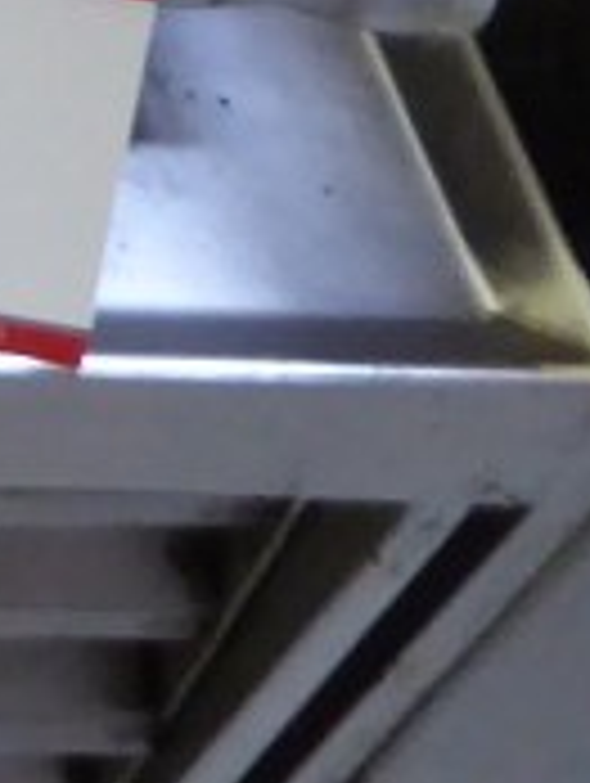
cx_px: -1597
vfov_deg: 11.2
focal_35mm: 153
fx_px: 3469
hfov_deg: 7.5
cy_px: -945
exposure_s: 1/8
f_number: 3.3
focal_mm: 4.3
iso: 400
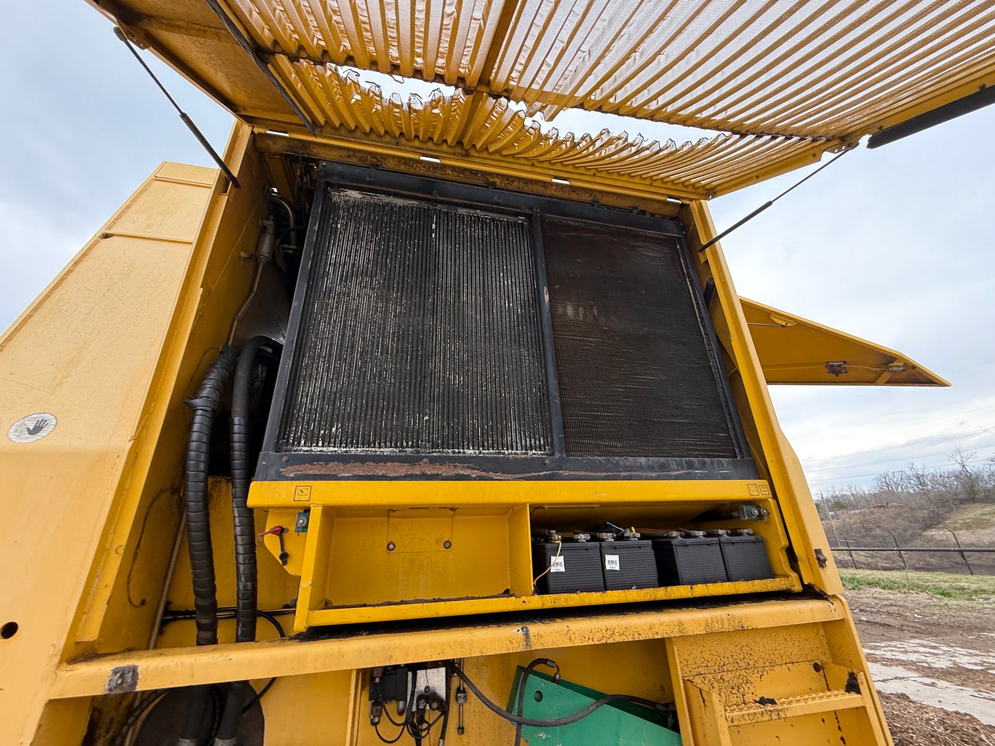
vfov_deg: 85.7
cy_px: 373
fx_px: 402
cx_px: 498
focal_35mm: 14
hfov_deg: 102.1
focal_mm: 2.22
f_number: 2.2
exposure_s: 1/99
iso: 125
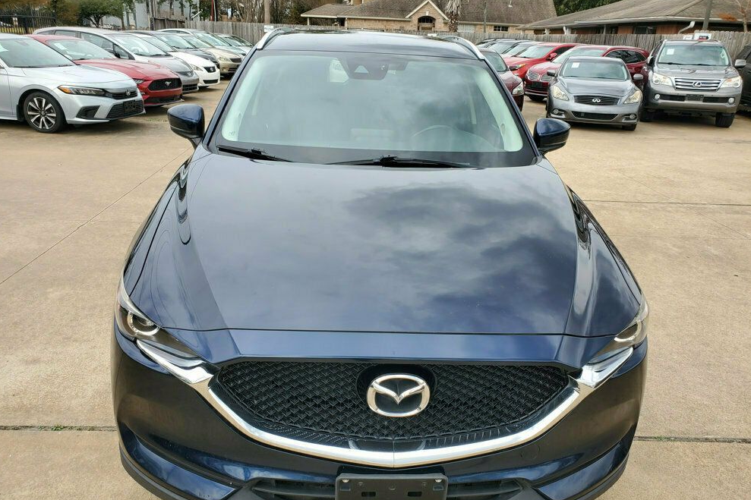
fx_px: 584
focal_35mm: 28
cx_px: 367
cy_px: 264
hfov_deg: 65.5
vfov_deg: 46.4
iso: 50
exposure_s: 1/448
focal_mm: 4.3
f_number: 2.4
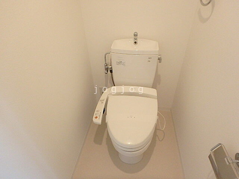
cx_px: 120
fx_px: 145
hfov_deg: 79.0
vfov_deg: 63.4
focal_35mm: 21
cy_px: 90
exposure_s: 1/30
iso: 640
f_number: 3.5
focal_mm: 3.7
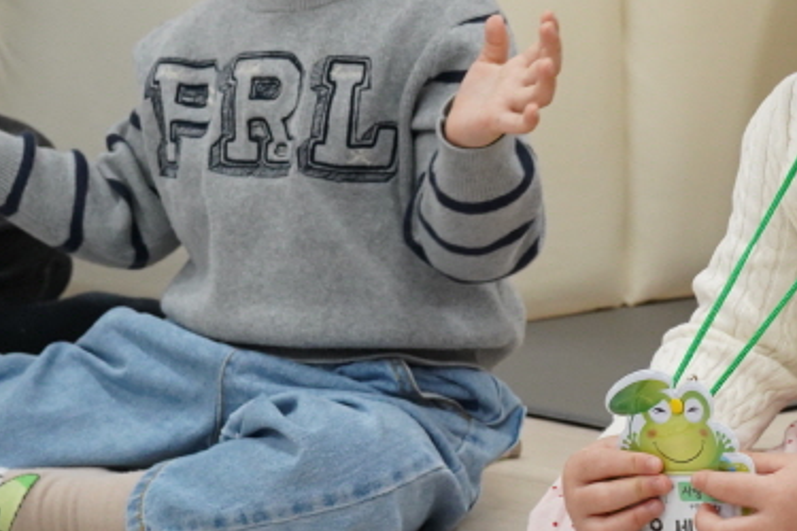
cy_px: -42
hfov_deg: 13.9
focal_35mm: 144
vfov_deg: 9.4
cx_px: 905
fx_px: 3188
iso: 2500
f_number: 7.1
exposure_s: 1/80
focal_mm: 45
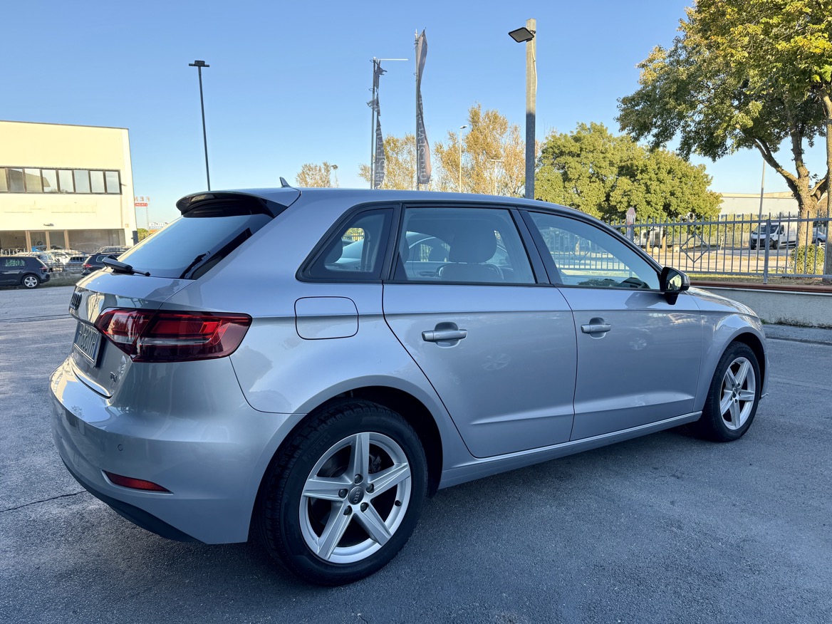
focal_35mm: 24
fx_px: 577
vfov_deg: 56.8
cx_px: 416
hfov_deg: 71.6
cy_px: 312
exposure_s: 1/331
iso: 80
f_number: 1.78
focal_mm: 6.76
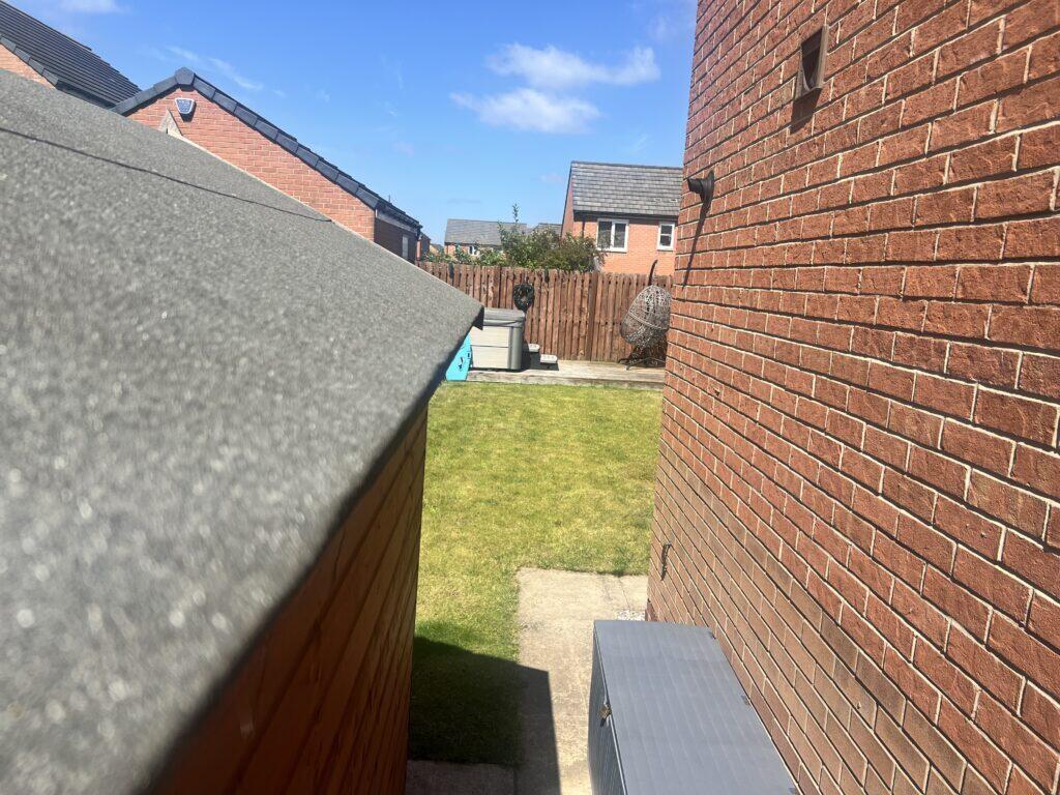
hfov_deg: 67.3
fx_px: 796
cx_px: 530
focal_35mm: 26
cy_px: 398
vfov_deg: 53.1
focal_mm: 5.7
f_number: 1.5
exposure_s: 1/3968
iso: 50
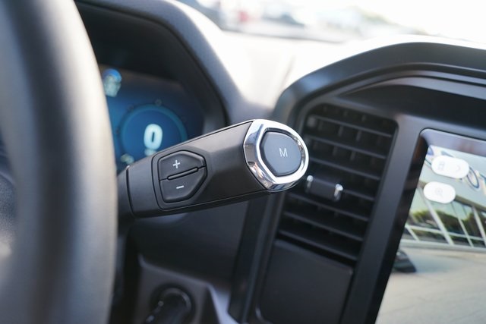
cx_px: 243
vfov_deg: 42.3
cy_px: 162
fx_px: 419
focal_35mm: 31
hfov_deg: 60.3
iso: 250
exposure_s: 1/60
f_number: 4
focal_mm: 31
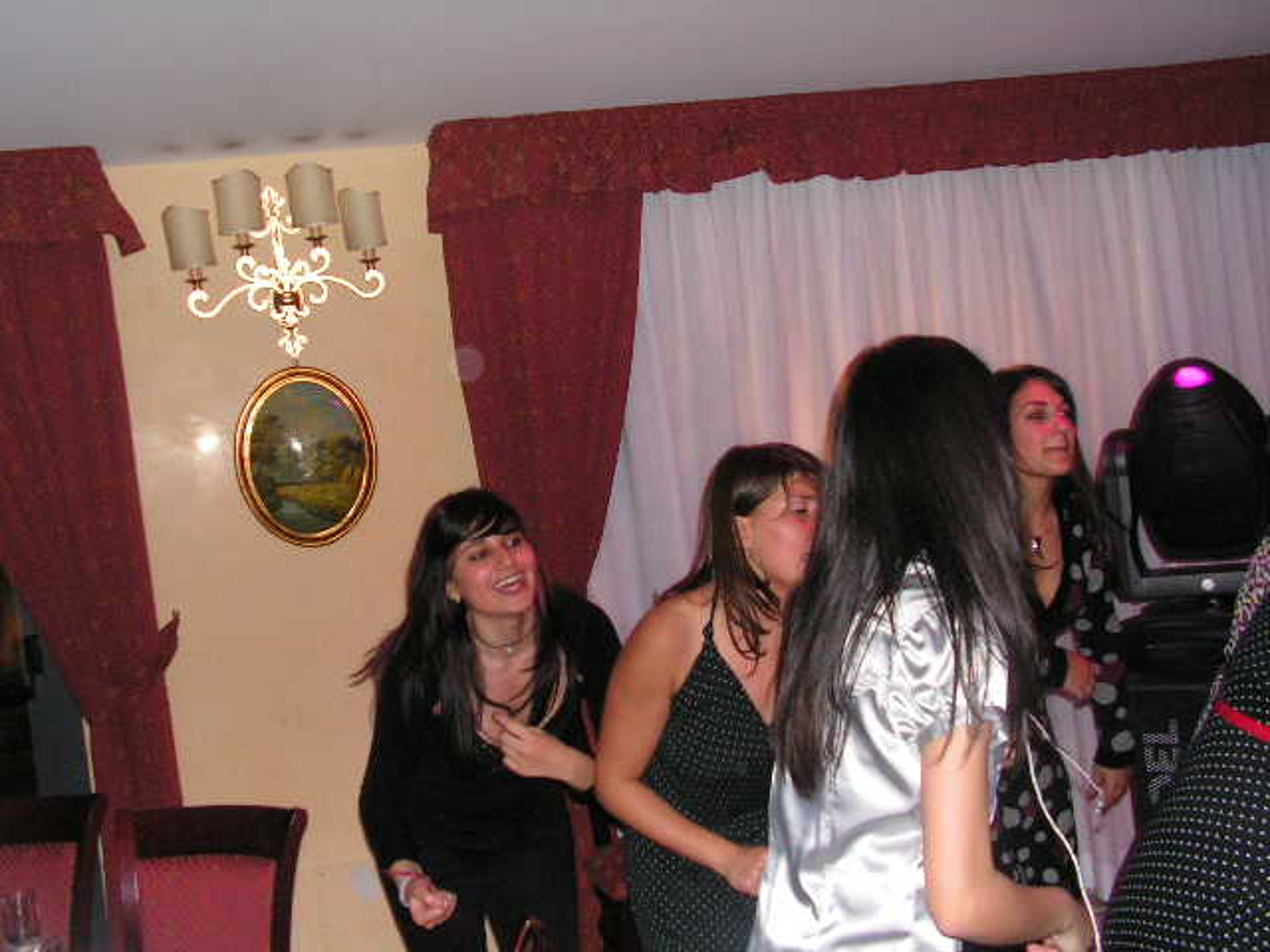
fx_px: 1614
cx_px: 635
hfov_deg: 42.9
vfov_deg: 32.9
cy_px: 476
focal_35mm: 44
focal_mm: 7.4
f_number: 3.2
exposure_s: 1/40
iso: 200
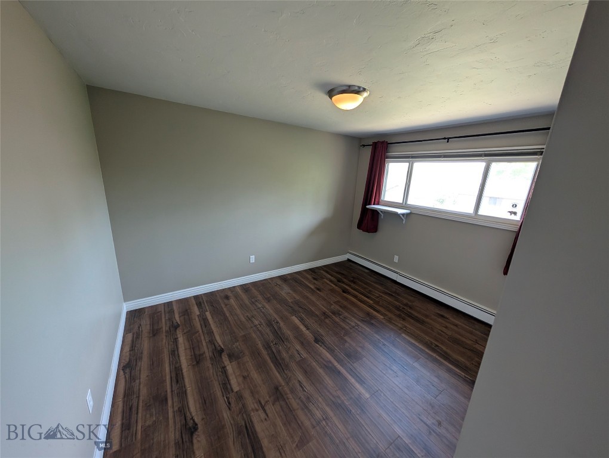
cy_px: 229
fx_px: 211
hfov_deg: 110.5
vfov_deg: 94.6
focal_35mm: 12
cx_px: 304
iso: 124
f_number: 1.7
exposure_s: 1/62.2
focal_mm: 2.02
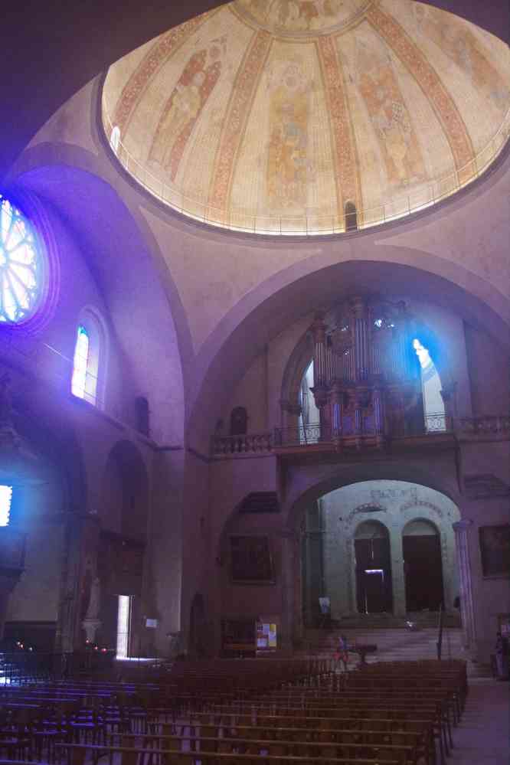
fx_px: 637
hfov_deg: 43.6
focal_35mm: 30
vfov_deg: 61.9
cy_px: 382
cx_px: 255
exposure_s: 1/25
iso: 3200
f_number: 4
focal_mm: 20
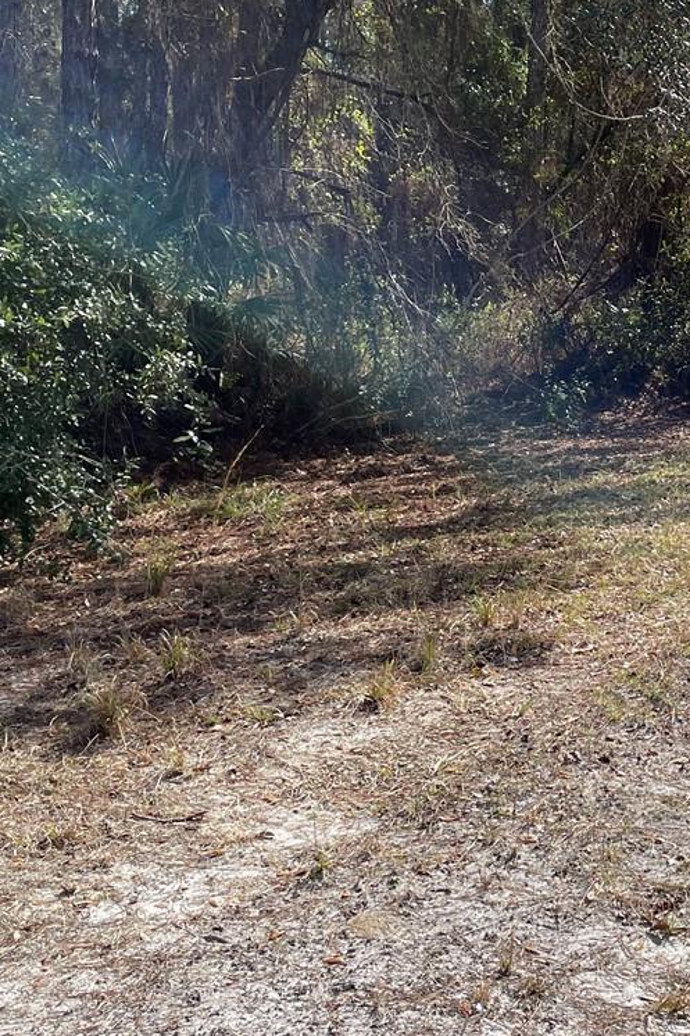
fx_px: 1668
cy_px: 317
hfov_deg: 23.0
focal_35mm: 58
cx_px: 555
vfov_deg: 34.1
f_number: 1.6
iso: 32
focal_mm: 4.2
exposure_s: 1/1595
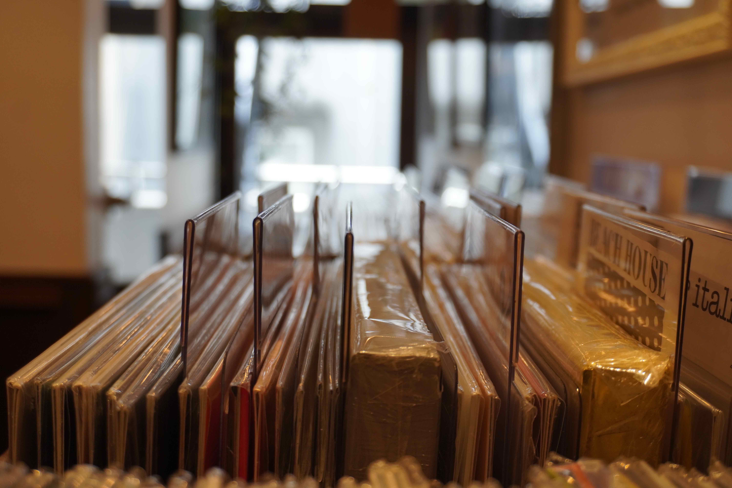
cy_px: 244
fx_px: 976
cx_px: 366
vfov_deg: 28.1
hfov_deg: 41.1
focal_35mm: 48
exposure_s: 1/60
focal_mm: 32
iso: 320
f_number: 5
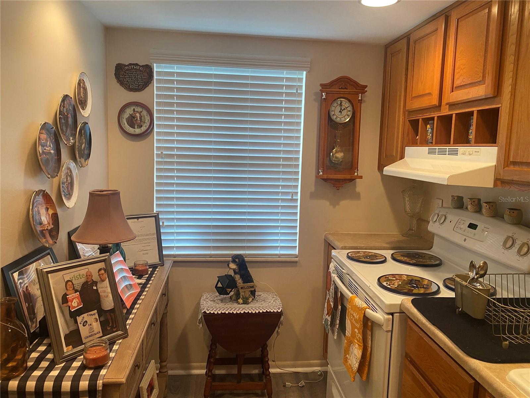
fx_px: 398
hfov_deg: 67.3
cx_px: 265
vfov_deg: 53.1
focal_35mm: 26
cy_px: 199
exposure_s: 1/60
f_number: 1.8
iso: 80
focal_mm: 4.25
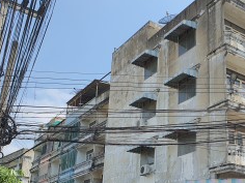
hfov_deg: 39.1
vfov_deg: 30.5
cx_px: 192
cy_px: 129
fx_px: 333
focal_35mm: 47
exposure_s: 1/1540
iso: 50
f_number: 2.4
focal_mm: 4.3
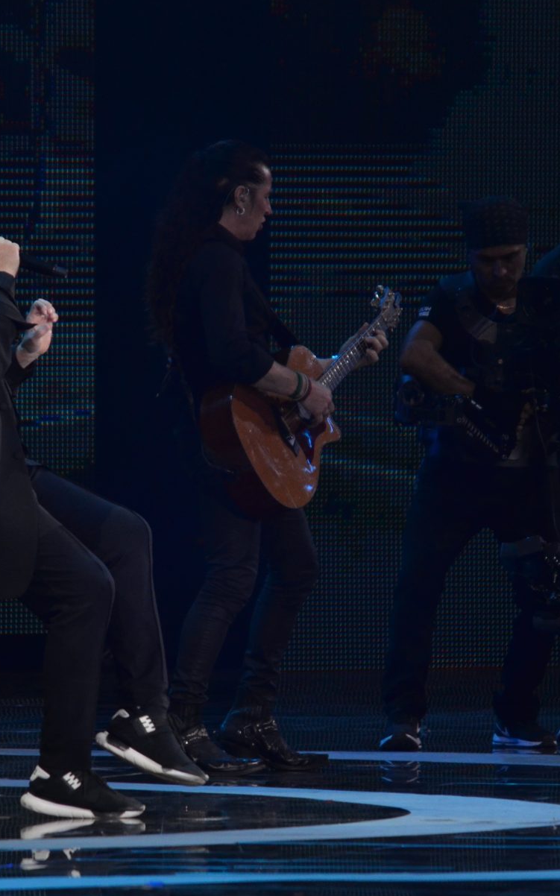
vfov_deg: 4.0
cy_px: 426
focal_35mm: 520
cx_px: 144
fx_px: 12701
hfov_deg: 2.5
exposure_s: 1/160
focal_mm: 200
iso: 1000
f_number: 5.6
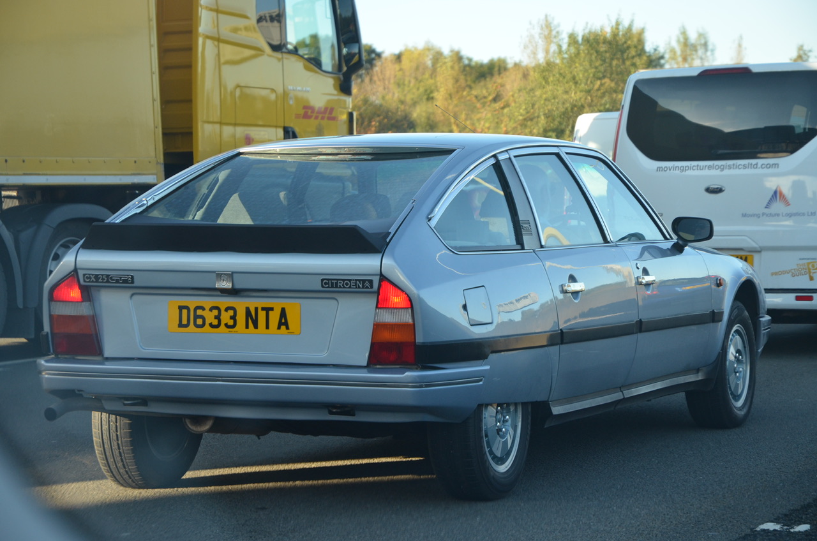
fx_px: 2378
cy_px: 270
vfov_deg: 13.0
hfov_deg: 19.5
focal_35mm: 105
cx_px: 408
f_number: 5
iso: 400
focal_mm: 70
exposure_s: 1/400
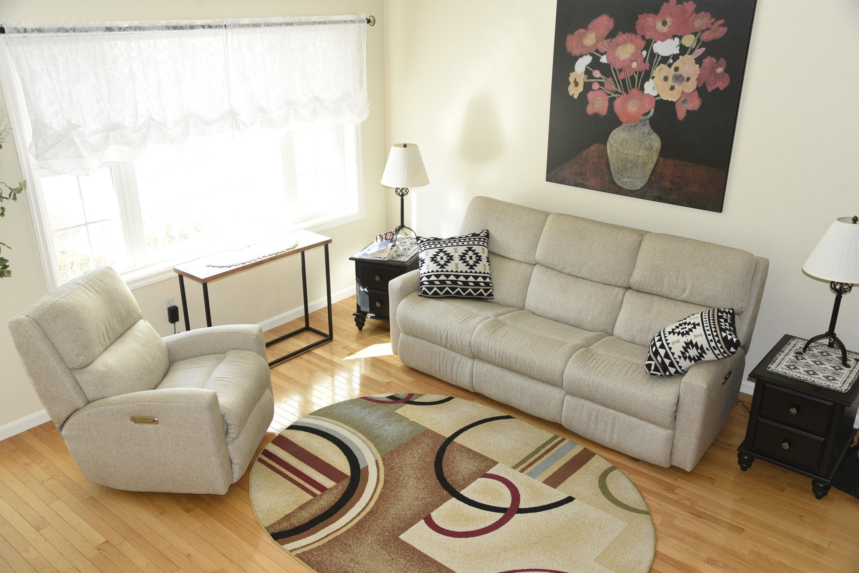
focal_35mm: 31
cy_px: 286
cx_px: 430
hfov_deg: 60.3
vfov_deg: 42.4
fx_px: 740
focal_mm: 31
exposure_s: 1/100
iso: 1000
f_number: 5.6
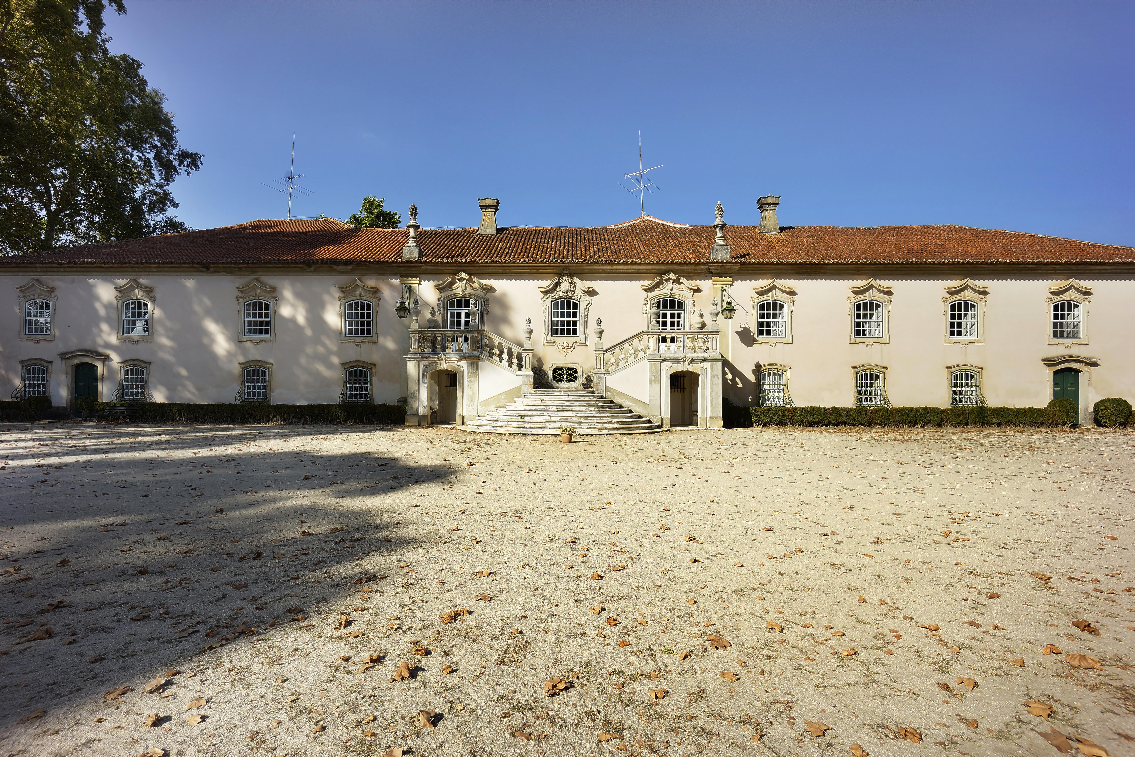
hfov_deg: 96.7
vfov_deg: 73.7
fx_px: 504
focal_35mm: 16
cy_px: 378
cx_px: 568
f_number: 6.3
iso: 200
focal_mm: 11
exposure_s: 1/2000
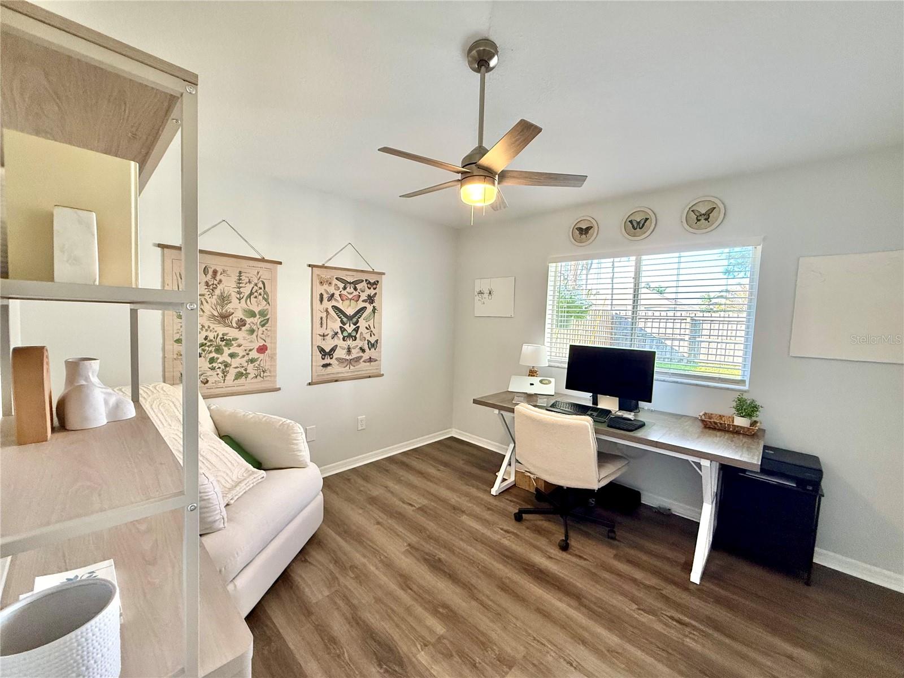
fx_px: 366
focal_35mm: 14
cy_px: 339
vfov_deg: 85.7
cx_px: 452
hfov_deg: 102.1
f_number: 2.2
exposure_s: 1/120
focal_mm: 2.22
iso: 250
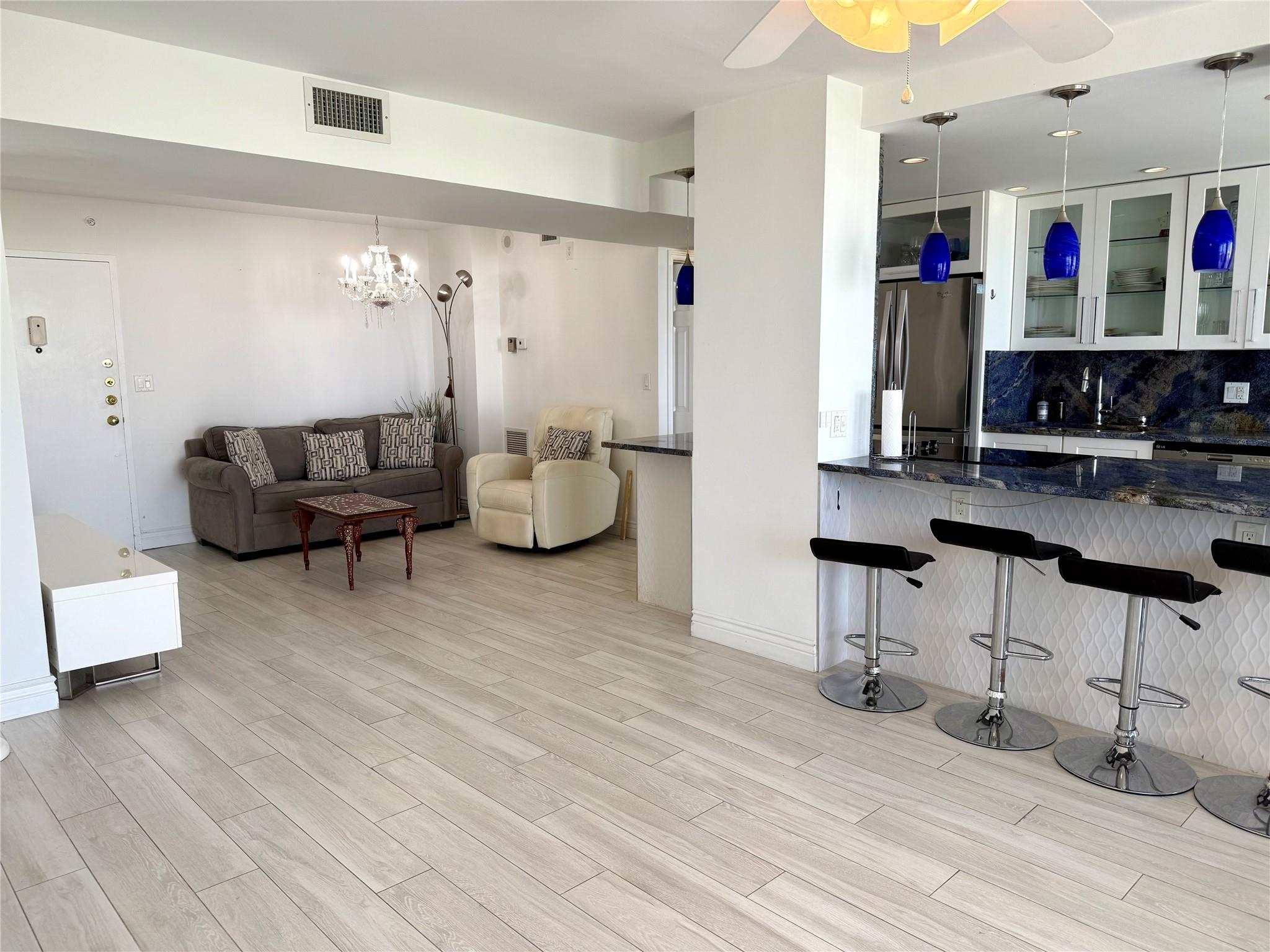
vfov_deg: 56.8
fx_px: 881
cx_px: 635
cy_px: 476
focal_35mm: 24
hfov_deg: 71.6
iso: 64
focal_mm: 6.76
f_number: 1.78
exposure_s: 1/155
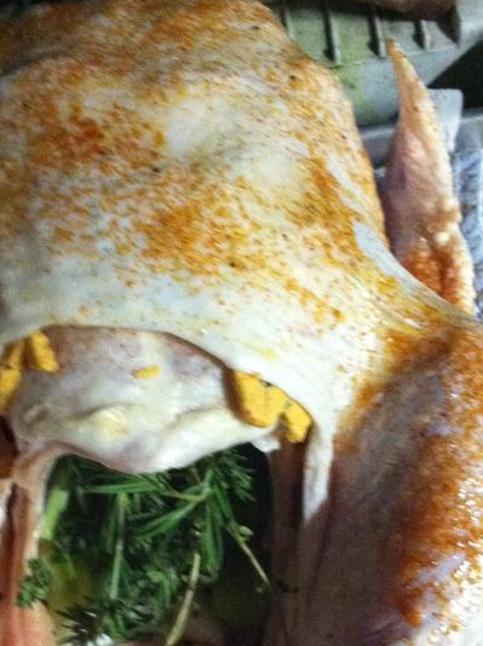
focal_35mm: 59
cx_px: 174
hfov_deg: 24.7
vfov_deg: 32.6
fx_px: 1100
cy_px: 405
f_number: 2.8
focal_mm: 3.85
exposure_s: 1/15
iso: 800
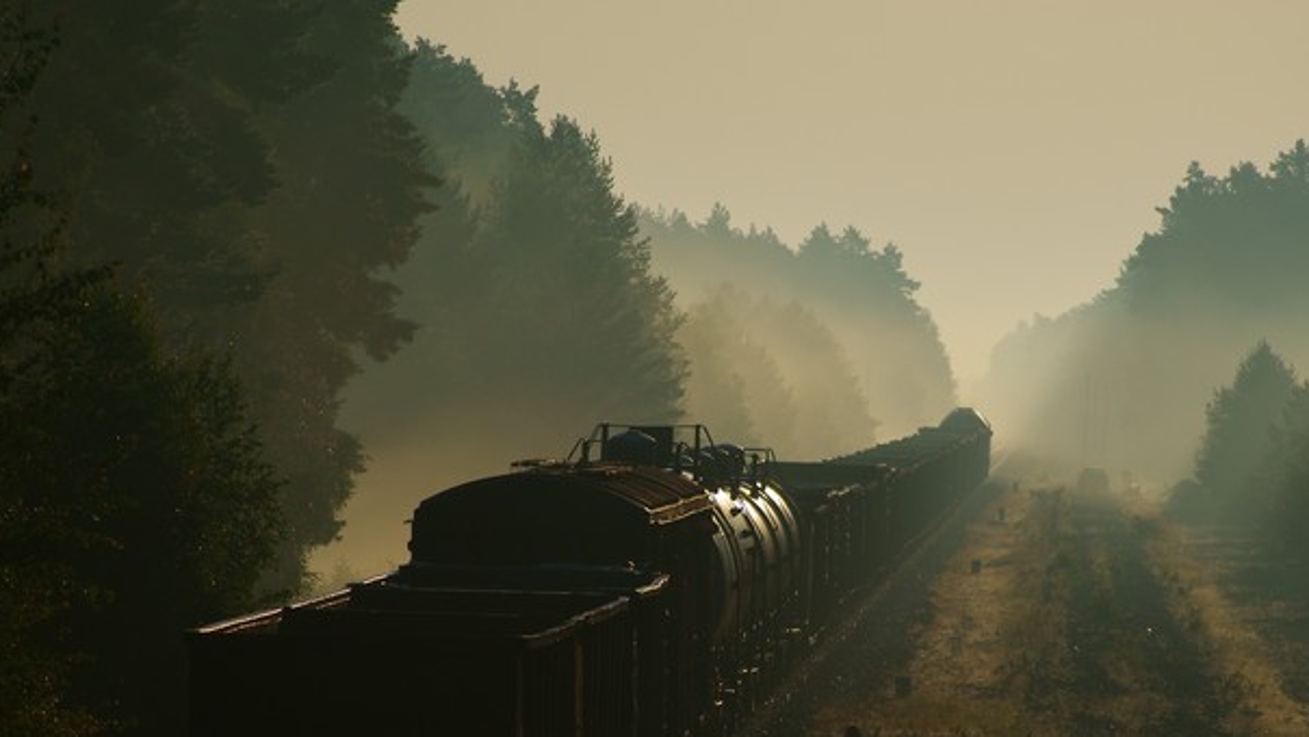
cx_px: 765
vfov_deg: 2.9
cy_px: 529
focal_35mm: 417
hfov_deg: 5.2
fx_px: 14476
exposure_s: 1/800
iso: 100
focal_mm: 200
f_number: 5.6
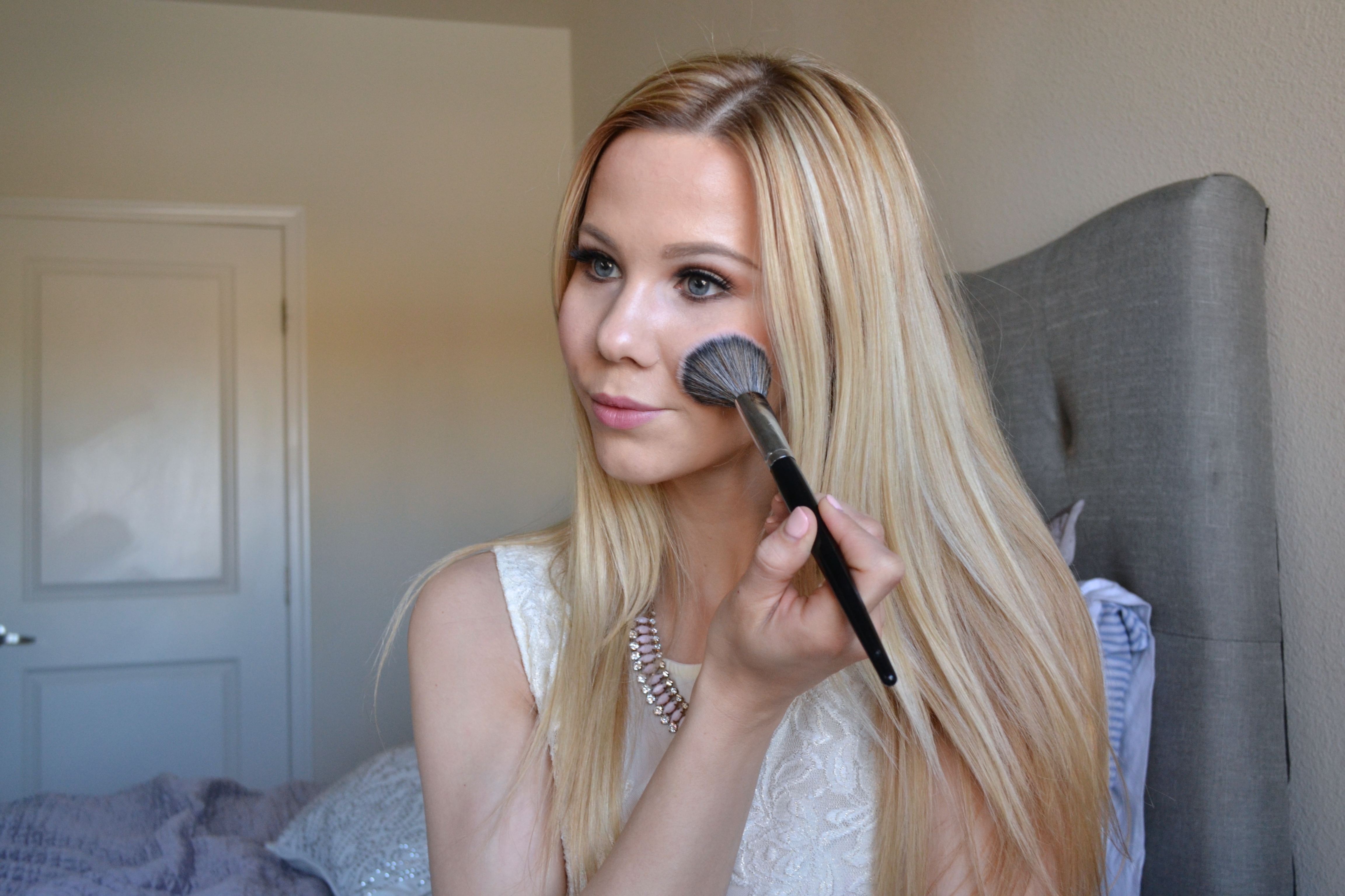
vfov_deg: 36.9
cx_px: 672
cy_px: 448
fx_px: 1345
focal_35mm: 36
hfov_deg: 53.1
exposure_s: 1/60
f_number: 5.6
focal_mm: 24
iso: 800
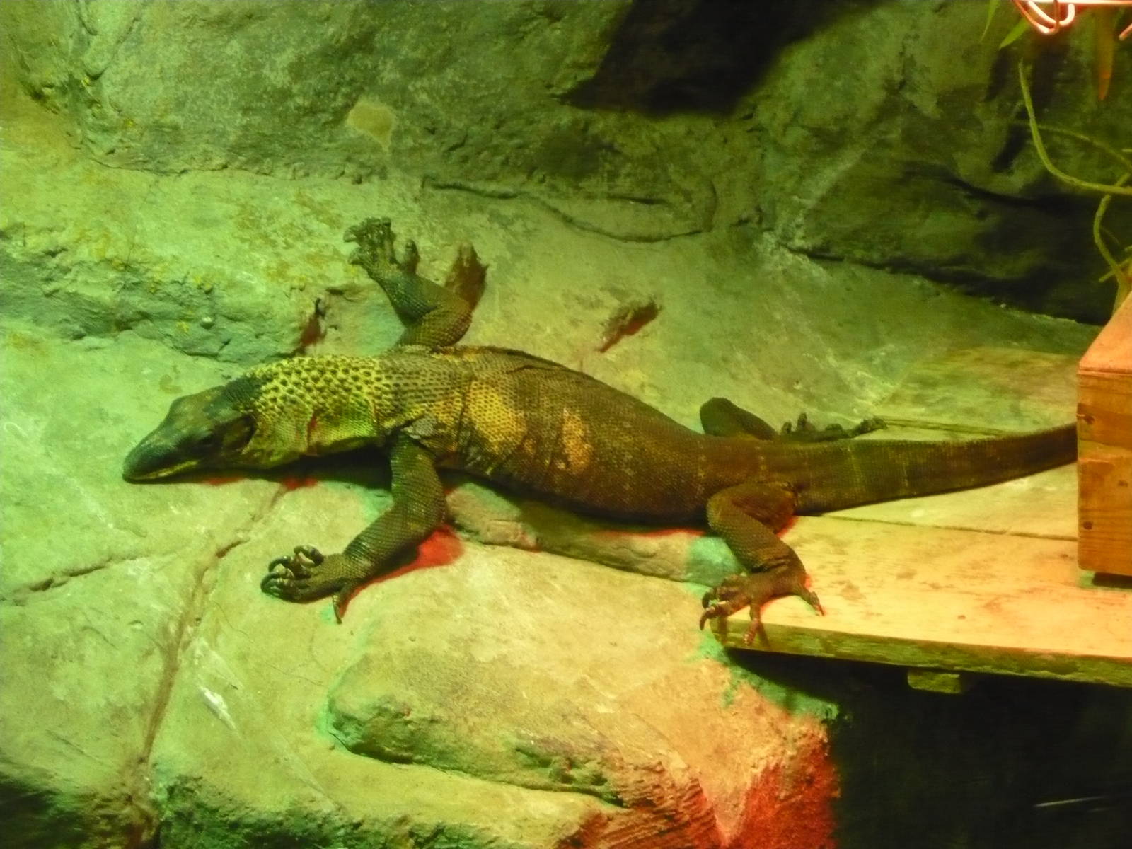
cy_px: 424
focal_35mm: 100
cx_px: 566
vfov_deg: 14.8
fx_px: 3270
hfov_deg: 19.6
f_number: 5.1
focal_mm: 16.5
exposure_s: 1/30
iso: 800
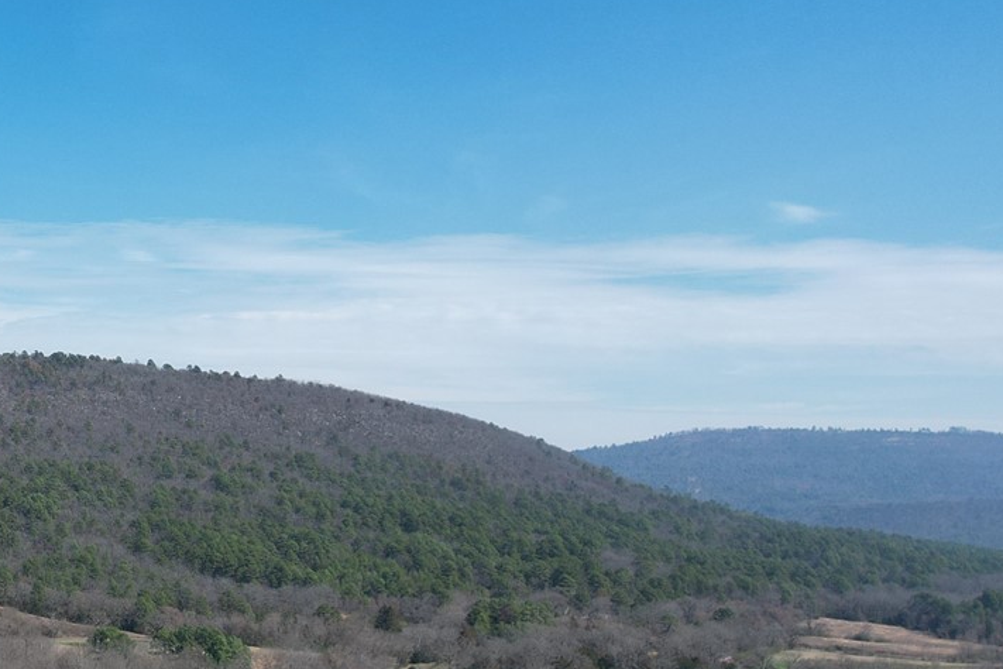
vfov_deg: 21.6
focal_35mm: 63
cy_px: 328
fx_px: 1755
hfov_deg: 29.5
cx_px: -28
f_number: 2.8
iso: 100
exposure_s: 1/1600
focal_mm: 8.38
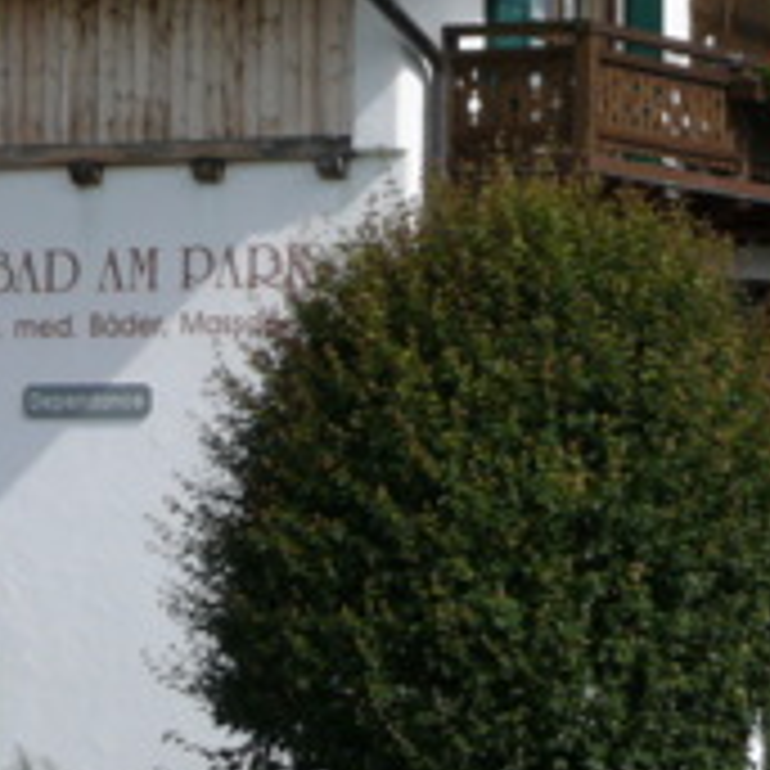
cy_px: 232
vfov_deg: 8.4
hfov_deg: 8.3
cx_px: 923
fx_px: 5260
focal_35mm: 209
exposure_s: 1/800
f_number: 3.8
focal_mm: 12.2
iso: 80
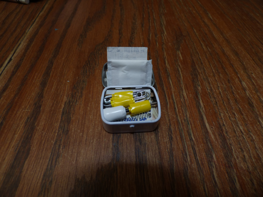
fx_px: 152
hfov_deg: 81.7
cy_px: 98
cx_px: 132
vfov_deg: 66.0
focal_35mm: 20
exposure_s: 1/60
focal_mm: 3.58
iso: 100
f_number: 2.8
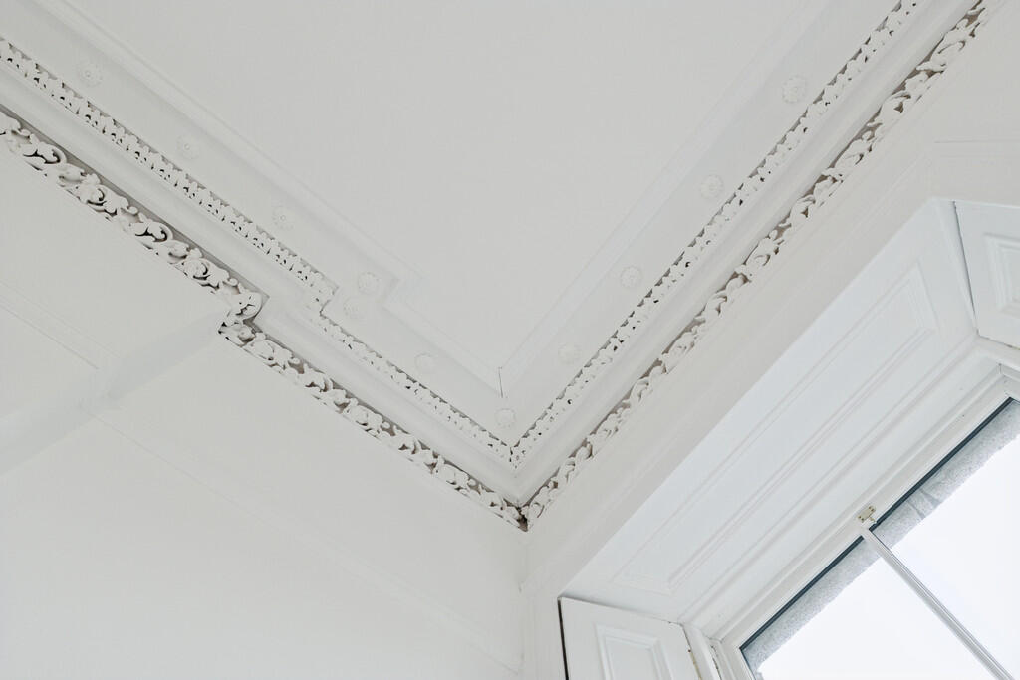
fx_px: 553
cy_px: 340
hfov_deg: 85.4
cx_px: 510
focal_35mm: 20
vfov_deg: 63.2
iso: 400
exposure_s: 1/125
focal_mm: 13
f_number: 2.8
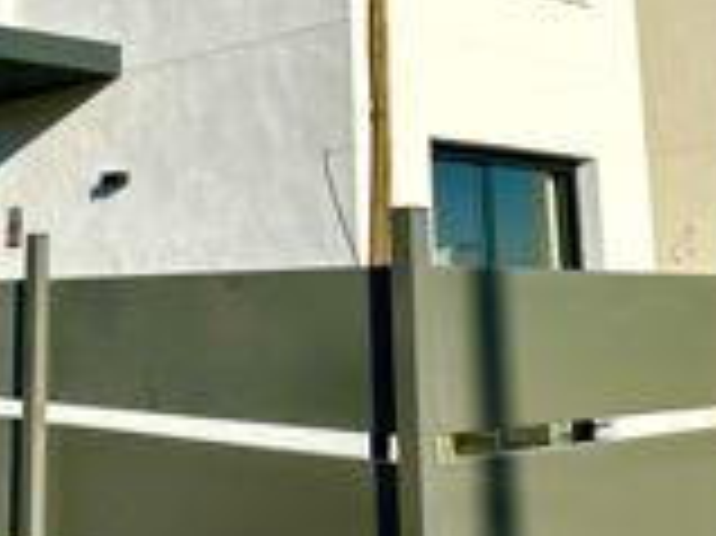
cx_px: 209
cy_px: 23
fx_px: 1281
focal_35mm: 62
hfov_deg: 30.9
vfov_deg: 22.8
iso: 50
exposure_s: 1/5051
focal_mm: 2.22
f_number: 2.2
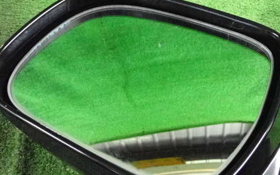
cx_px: 139
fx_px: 336
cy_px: 95
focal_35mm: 44
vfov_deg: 29.2
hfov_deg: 45.3
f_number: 2.5
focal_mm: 6.37
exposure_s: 1/125
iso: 5000
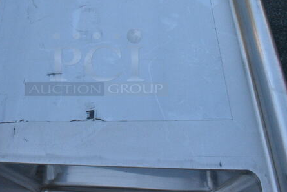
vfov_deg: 35.6
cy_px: 62
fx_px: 295
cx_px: 97
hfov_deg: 50.9
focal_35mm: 37
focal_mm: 18
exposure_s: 1/1000
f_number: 16
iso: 6400
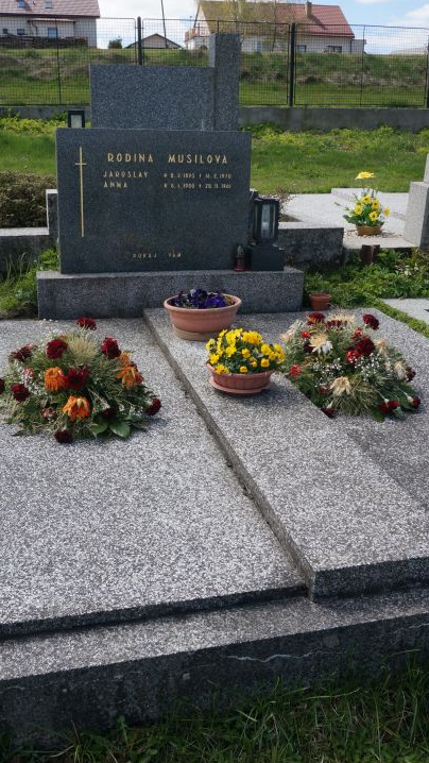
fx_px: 708
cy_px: 347
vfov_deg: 56.5
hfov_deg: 33.7
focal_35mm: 35
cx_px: 195
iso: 400
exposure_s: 1/500
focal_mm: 20
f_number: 9
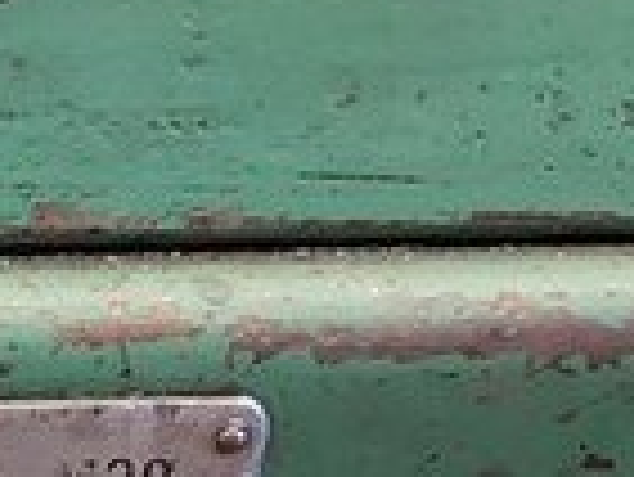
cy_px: 590
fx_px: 1870
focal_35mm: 102
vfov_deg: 14.0
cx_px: -432
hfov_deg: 16.7
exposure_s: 1/24
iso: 320
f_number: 1.8
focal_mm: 5.23
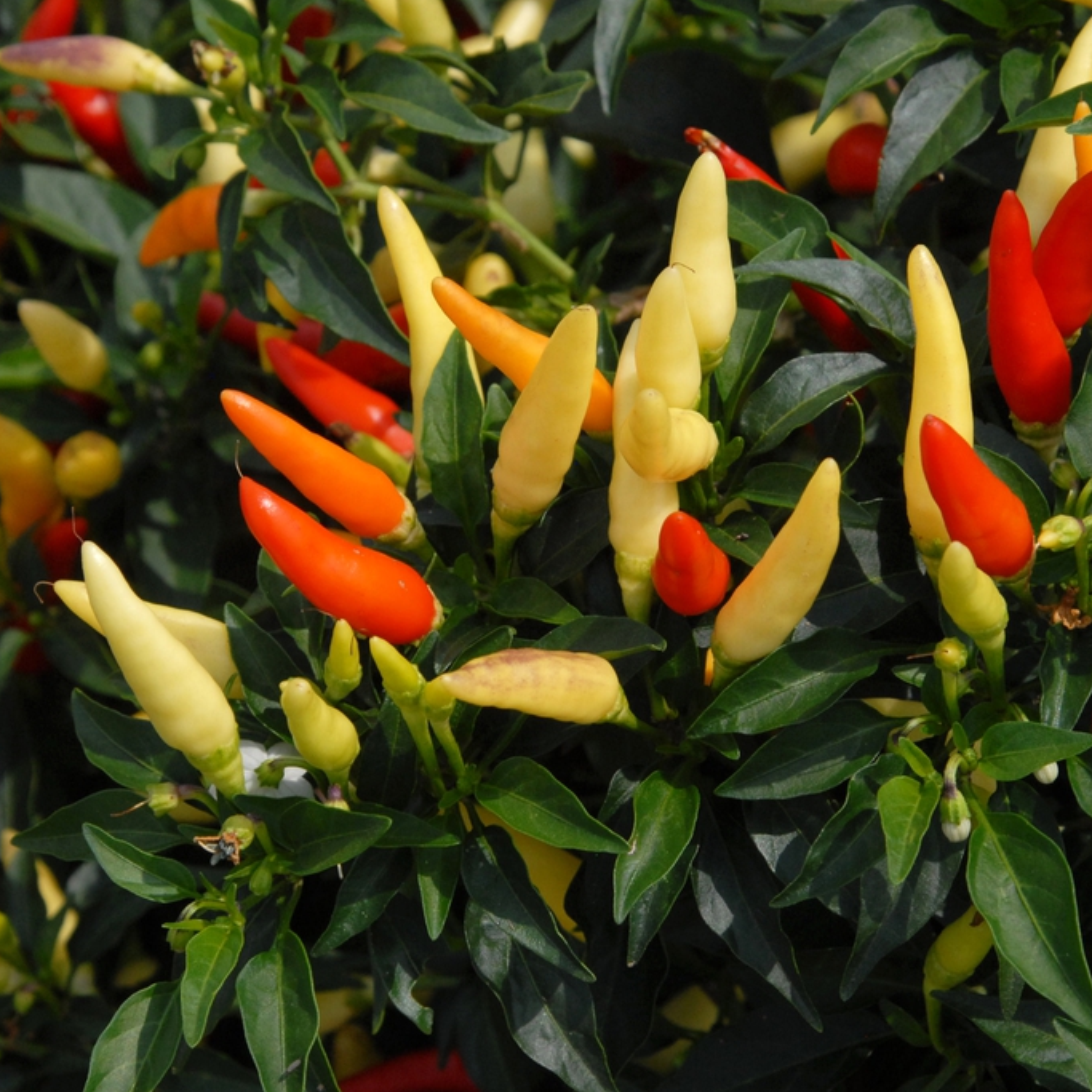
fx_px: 5805
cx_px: 619
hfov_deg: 10.7
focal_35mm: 163
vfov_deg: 10.7
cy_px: 546
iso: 400
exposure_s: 1/500
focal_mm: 85
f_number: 11
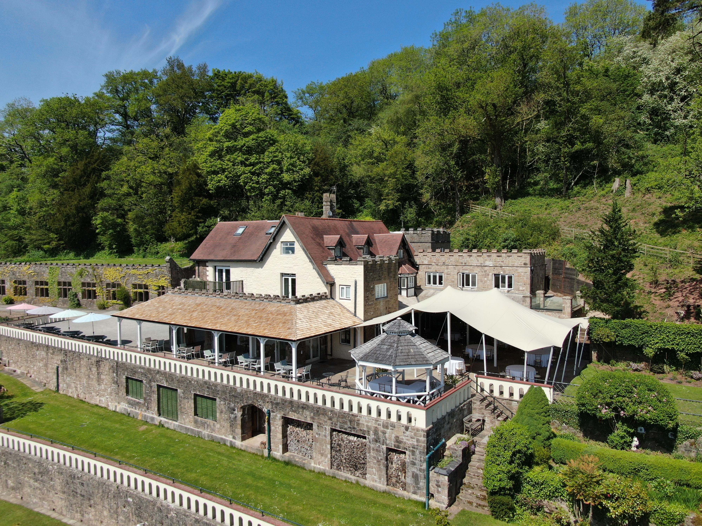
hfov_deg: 71.6
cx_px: 351
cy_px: 263
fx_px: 487
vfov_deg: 56.8
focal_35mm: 24
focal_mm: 4.39
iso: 100
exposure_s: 1/1600
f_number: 2.8
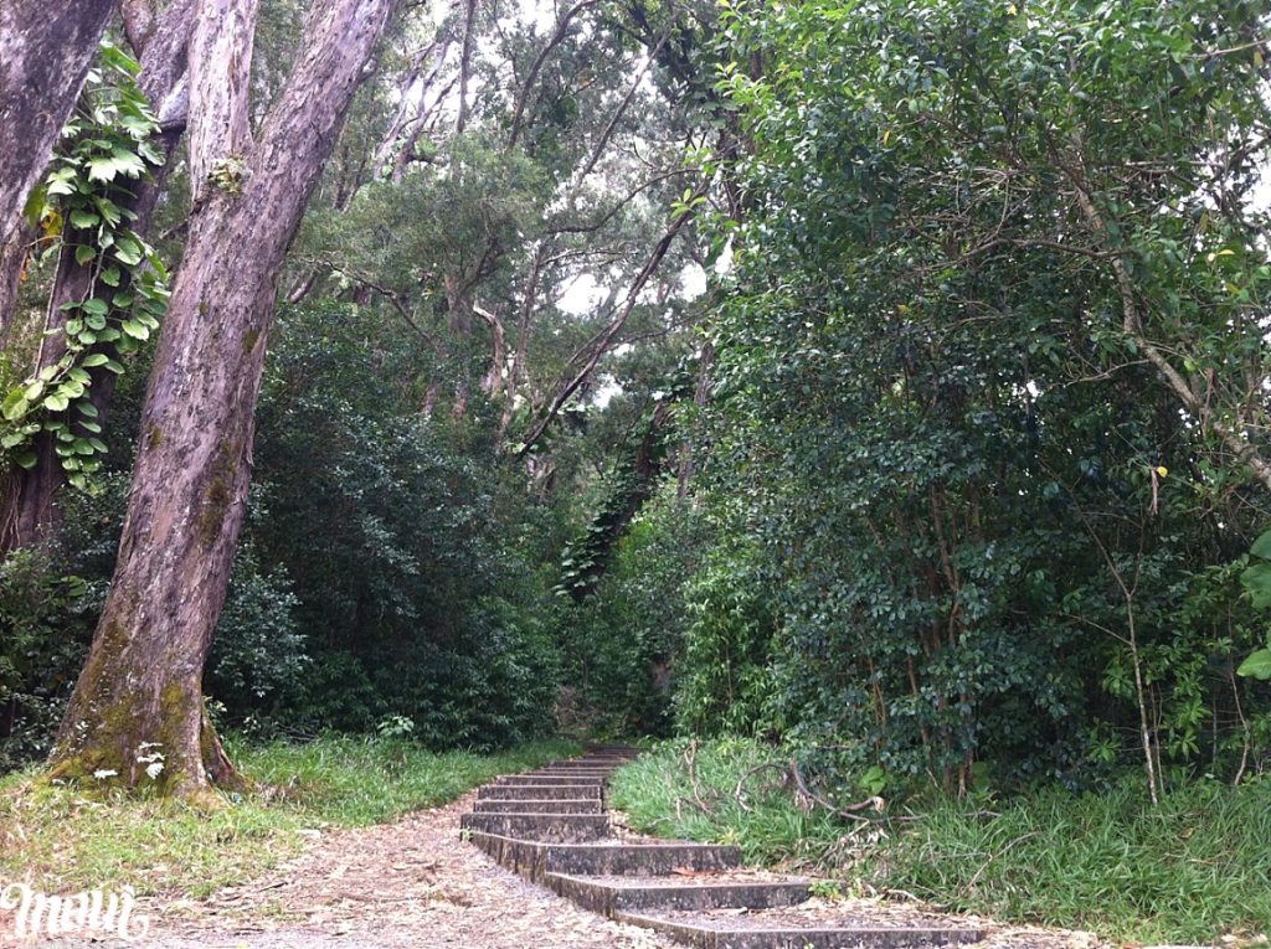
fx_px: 1283
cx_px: 636
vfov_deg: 40.6
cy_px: 474
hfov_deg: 52.7
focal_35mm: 35
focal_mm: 3.85
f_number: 2.8
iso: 80
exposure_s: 1/30
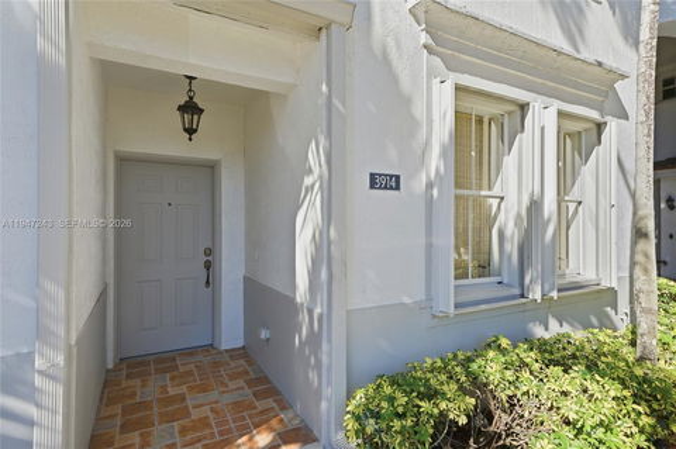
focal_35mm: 19
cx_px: 338
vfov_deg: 64.4
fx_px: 356
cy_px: 224
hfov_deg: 87.0
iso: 400
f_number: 8
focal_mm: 19
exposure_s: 1/8000
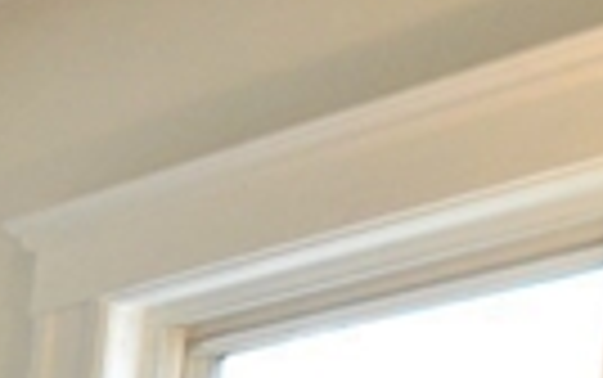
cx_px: -1440
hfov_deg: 9.9
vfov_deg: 8.5
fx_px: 1924
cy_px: 1280
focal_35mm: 117
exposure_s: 1/60
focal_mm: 10
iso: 400
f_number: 4
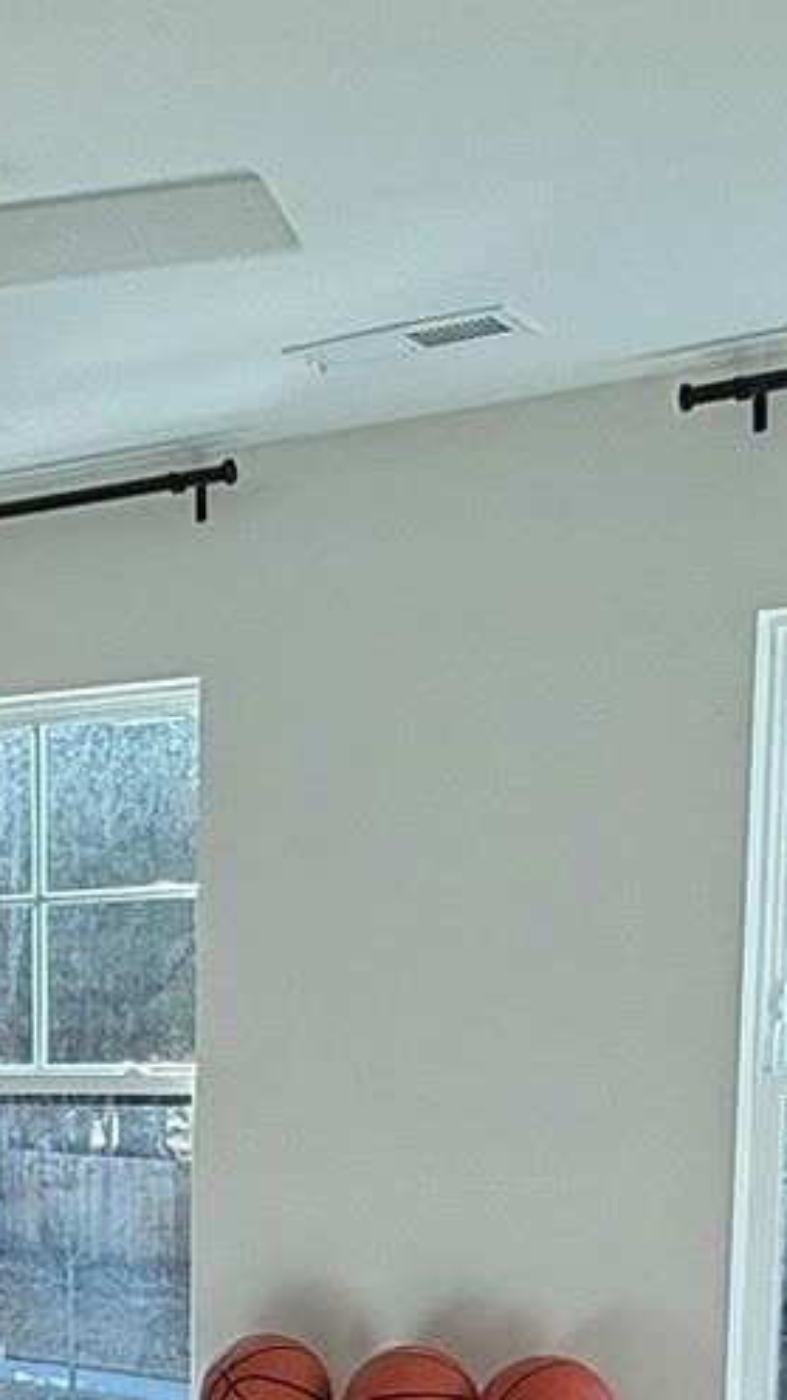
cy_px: 1400
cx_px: -79
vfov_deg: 30.9
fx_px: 2337
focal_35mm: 63
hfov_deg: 18.4
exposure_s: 1/130
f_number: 2.2
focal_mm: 2.22
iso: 50
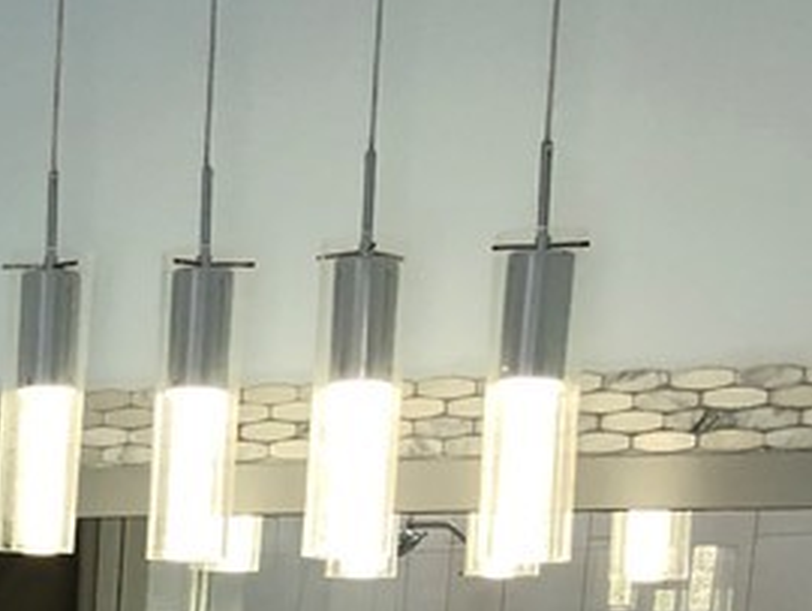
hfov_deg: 17.1
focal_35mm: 106
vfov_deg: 12.8
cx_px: -319
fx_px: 2489
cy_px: 1075
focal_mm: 3.99
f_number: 1.8
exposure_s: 1/30
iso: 40
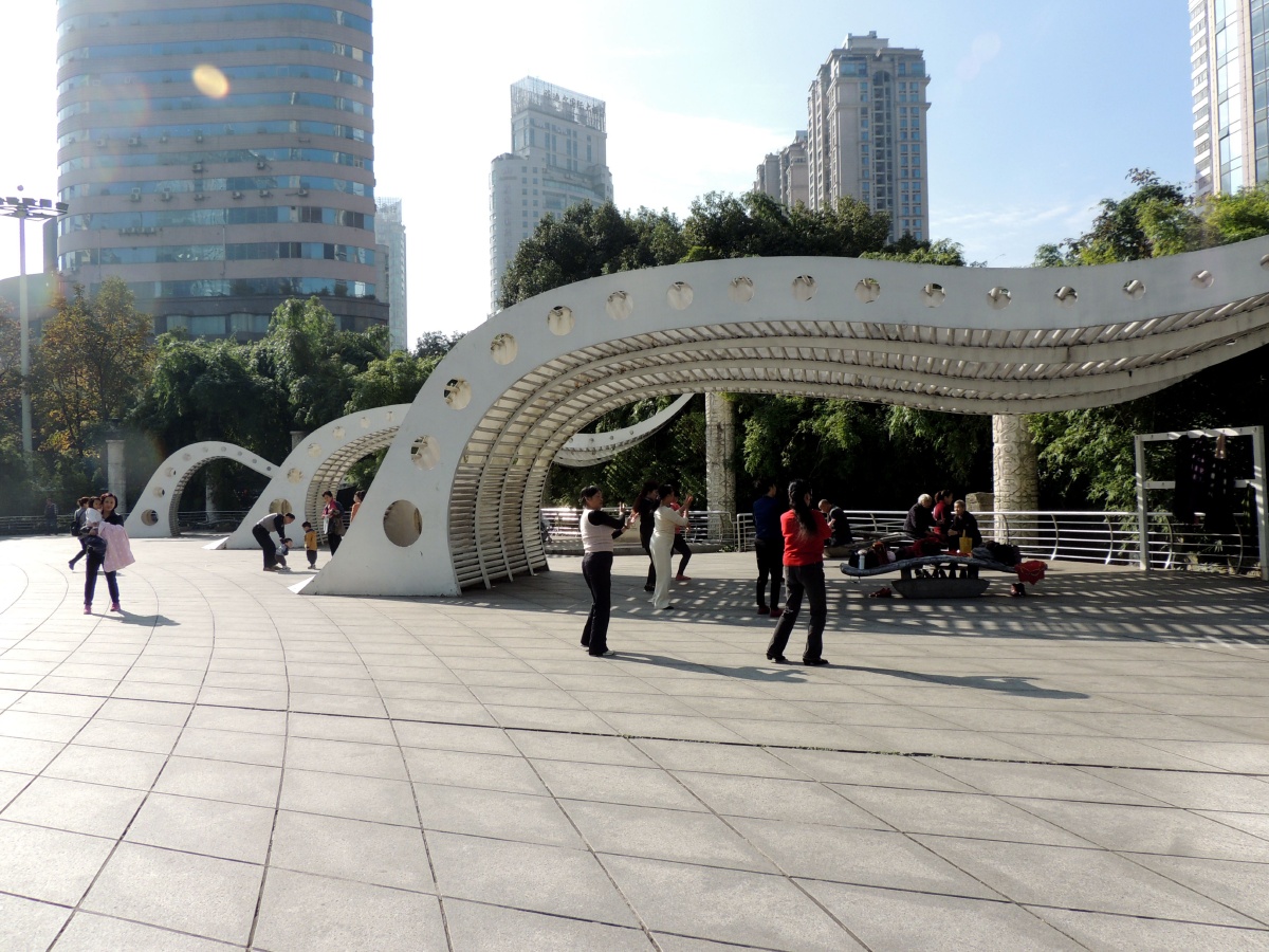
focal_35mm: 24
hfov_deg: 71.6
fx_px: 880
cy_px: 476
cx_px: 634
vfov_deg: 56.8
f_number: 3
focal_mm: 4.3
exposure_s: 1/1000
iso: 100
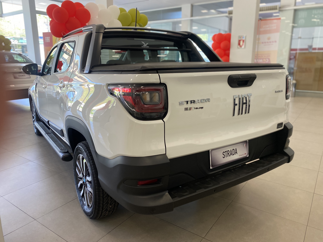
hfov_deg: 67.3
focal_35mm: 26
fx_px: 243
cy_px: 121
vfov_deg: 53.1
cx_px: 162
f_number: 1.8
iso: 100
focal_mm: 4.25
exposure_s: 1/121
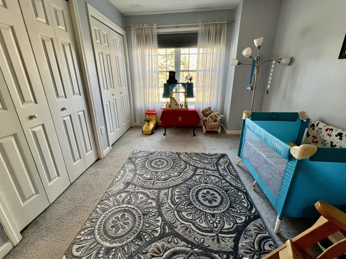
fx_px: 140
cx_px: 167
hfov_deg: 102.0
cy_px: 128
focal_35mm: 14
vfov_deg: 85.7
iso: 200
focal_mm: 1.57
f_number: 1.8
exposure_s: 1/60
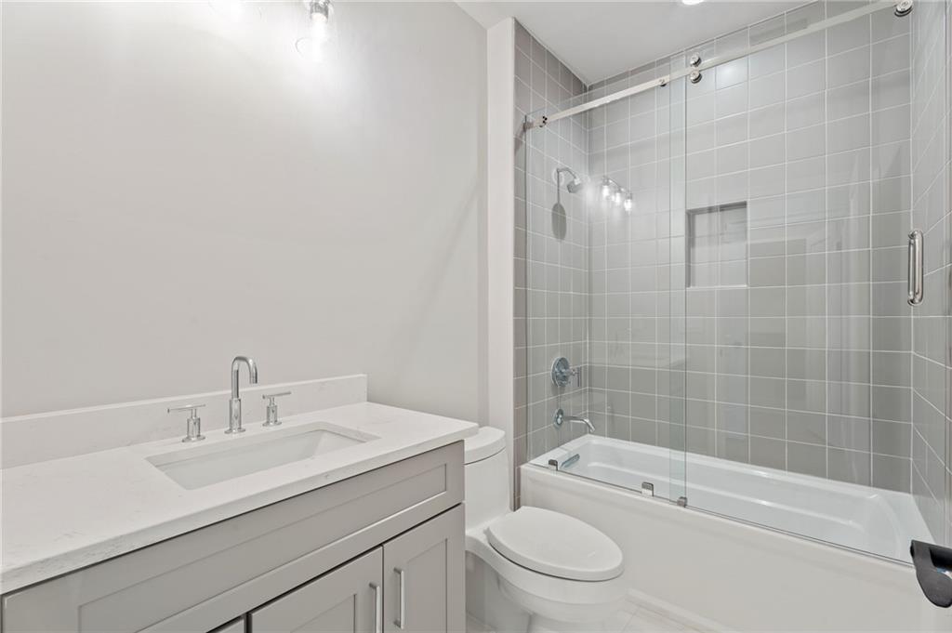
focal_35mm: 16
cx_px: 476
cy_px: 316
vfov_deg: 73.7
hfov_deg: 96.8
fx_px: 423
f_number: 10
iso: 250
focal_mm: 16
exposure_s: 1.3
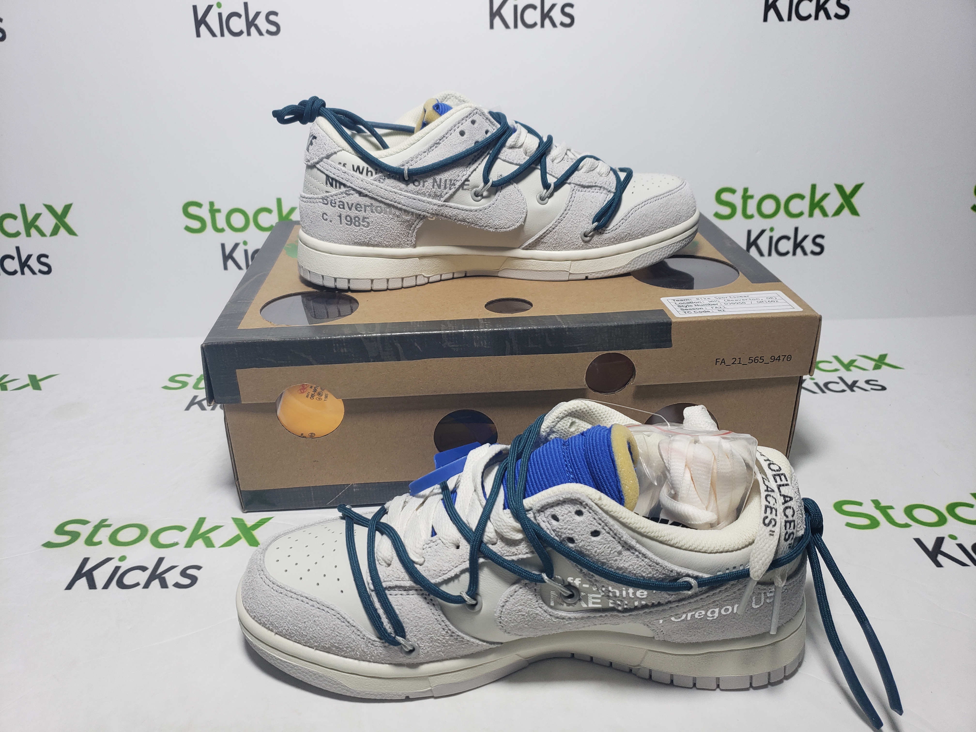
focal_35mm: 26
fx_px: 733
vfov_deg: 53.1
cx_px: 488
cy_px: 366
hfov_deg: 67.3
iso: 50
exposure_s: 1/406
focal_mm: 4.3
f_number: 1.5
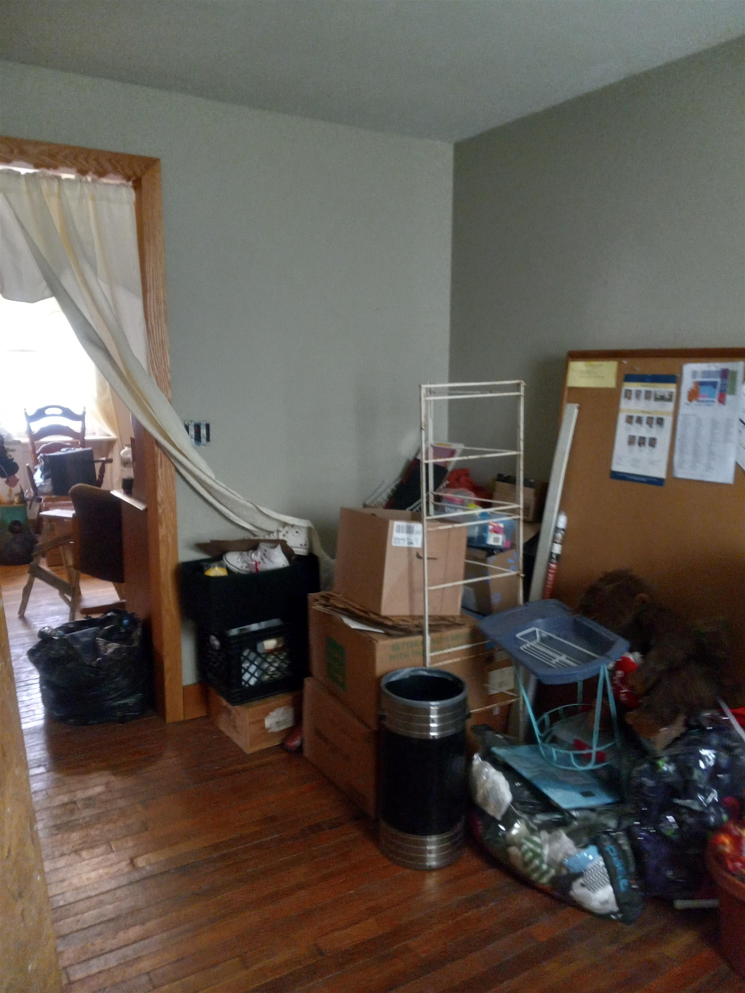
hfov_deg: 51.4
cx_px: 372
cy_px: 496
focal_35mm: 27
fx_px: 775
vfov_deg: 65.3
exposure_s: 1/30
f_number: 1.8
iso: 400
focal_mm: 3.94
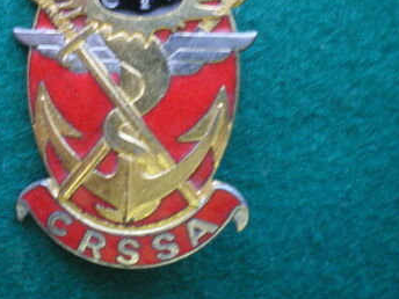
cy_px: 93
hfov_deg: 35.7
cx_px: 124
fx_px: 611
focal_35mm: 53
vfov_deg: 27.3
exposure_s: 1/10
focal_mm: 6.3
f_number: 3.1
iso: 400
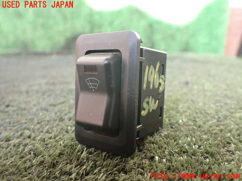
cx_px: 121
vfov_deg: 46.8
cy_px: 90
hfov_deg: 60.0
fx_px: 210
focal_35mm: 30
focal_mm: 5.4
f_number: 2.3
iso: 400
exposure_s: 1/125
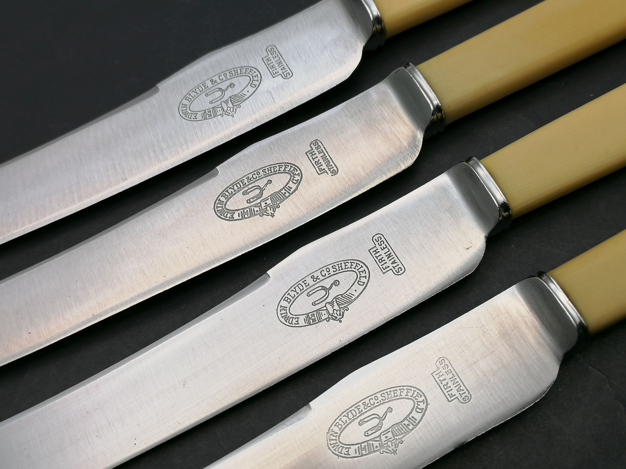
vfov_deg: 36.8
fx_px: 705
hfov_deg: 47.9
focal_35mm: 39
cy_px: 234
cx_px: 313
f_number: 1.8
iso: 50
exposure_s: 1/238
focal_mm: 4.75
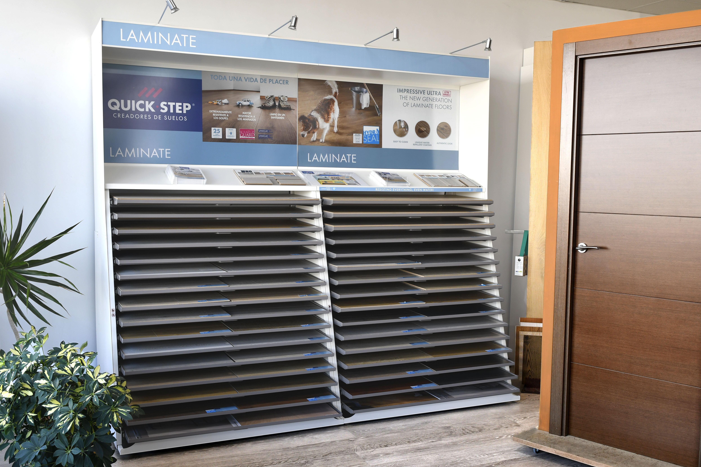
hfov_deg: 50.0
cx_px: 369
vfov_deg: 34.6
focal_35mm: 39
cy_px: 244
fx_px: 751
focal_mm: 23
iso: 100
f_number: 5.6
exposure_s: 1/25
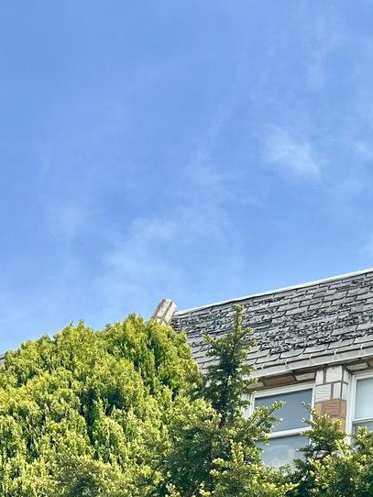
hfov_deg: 21.6
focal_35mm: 68
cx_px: 247
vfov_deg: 25.1
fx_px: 976
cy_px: 628
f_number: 1.78
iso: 80
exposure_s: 1/2967
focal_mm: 6.86
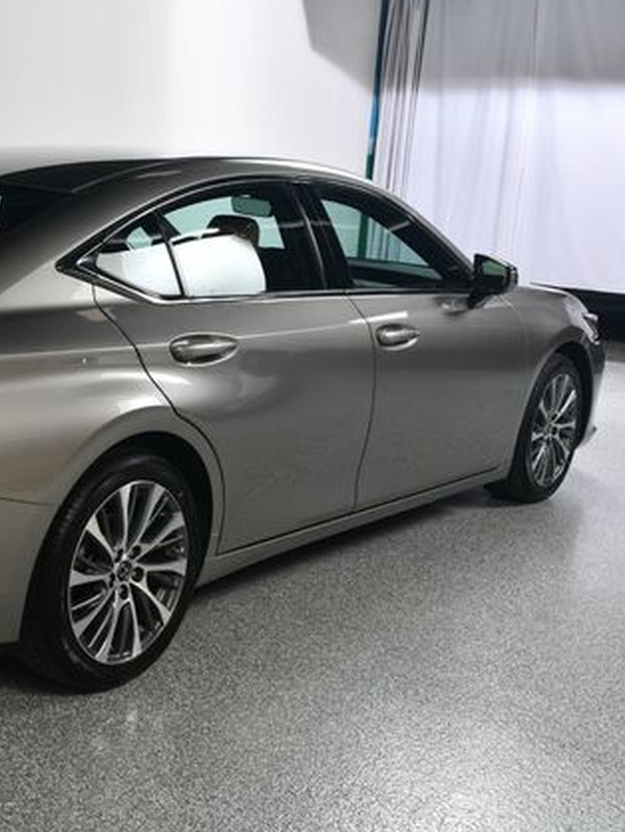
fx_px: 1202
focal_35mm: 50
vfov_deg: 38.2
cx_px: 38
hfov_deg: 27.8
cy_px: 416
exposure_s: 1/160
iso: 100
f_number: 11
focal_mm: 23
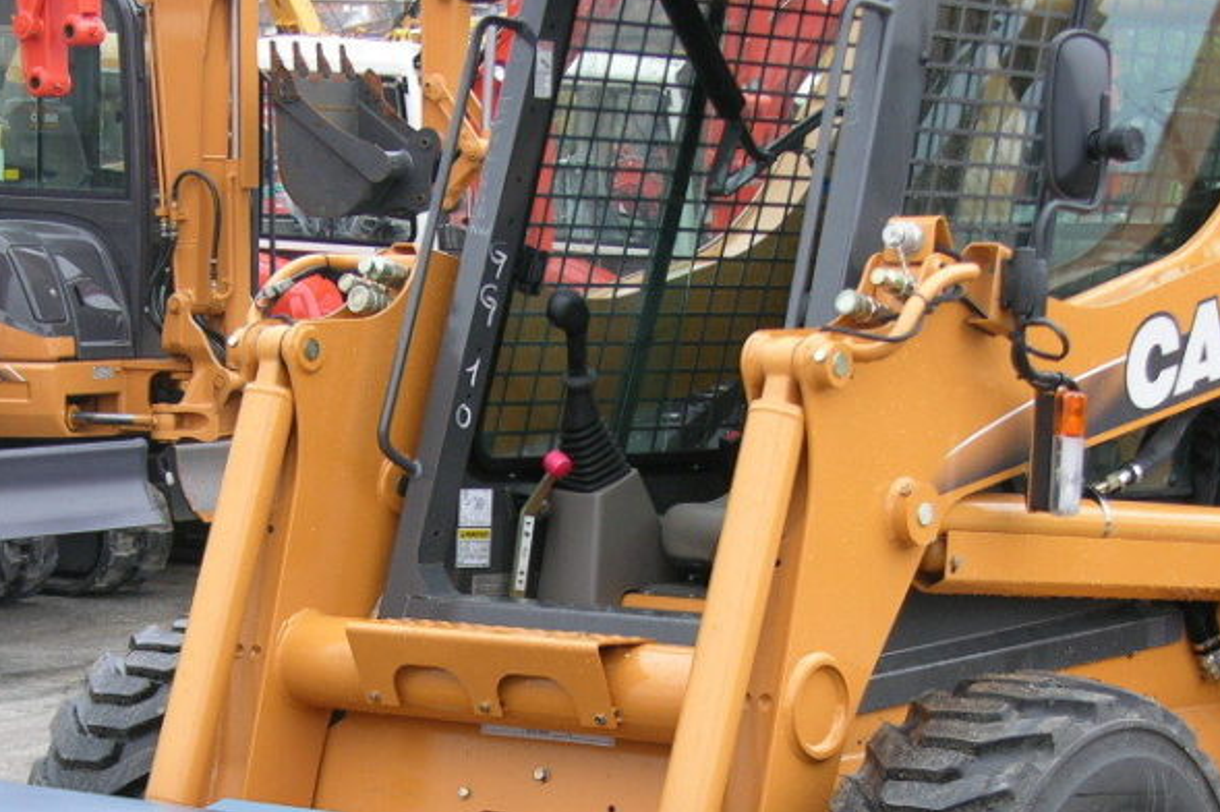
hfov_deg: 16.6
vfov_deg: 11.1
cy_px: 717
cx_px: 441
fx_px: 4166
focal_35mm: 123
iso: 50
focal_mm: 14.7
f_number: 3.1
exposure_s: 1/28.6
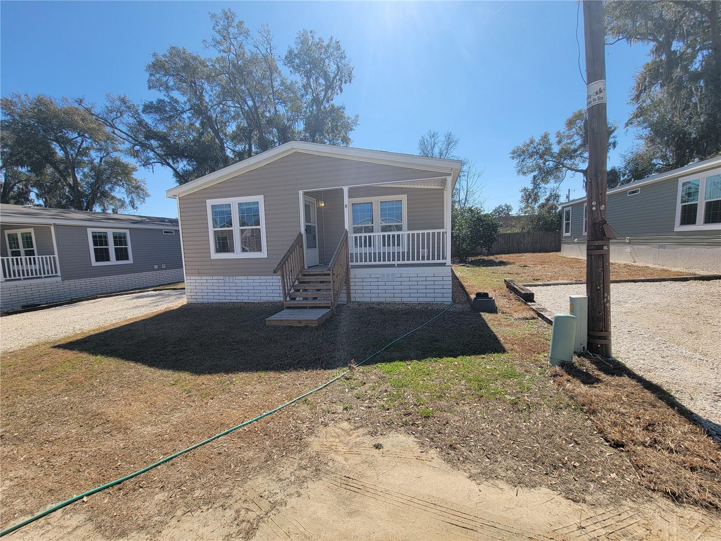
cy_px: 270
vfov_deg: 89.9
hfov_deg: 106.2
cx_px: 360
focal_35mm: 13
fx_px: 271
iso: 50
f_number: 2.2
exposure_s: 1/1799
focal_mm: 2.2
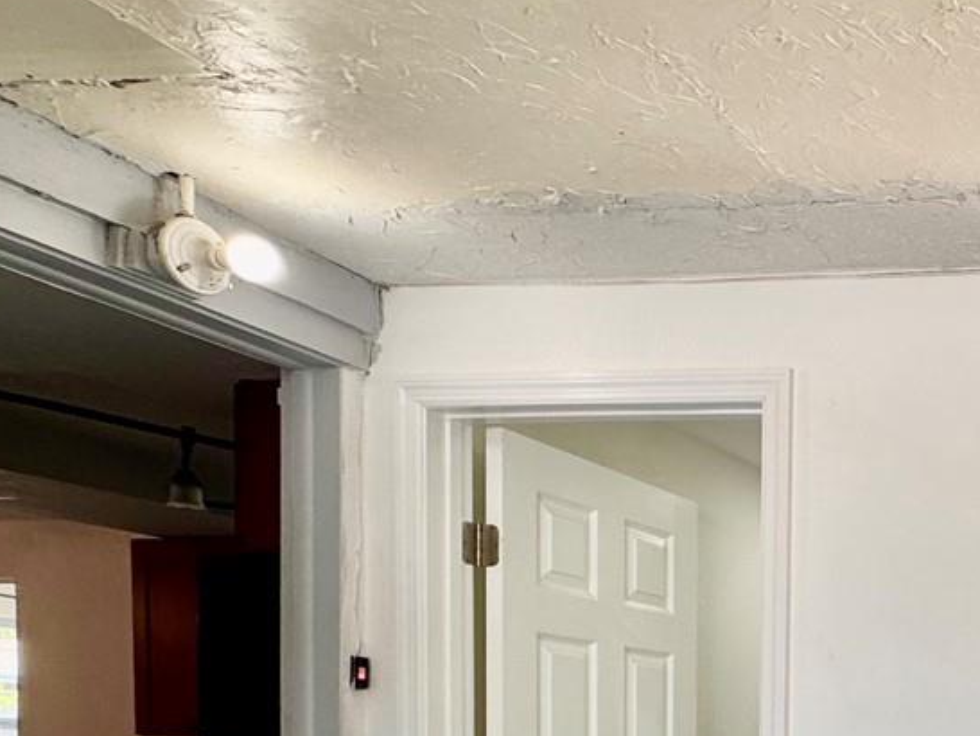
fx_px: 1161
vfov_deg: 31.5
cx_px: 1244
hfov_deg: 34.2
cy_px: 797
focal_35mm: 41
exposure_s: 1/134
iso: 40
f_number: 2.2
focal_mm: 2.22
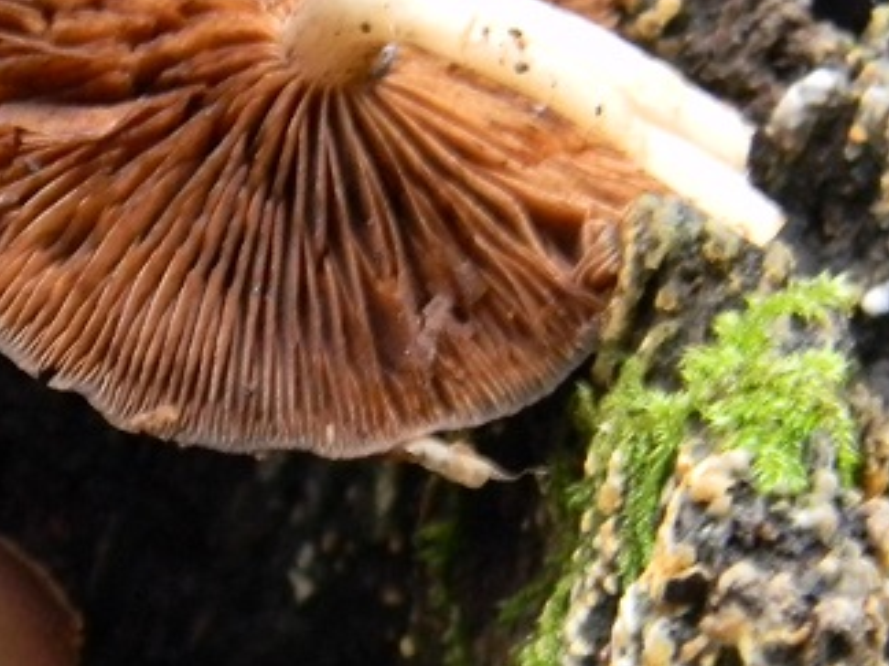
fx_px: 5265
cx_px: 283
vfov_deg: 7.2
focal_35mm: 205
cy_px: 381
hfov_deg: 9.6
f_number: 4.5
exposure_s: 1/13.6
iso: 400
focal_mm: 15.1
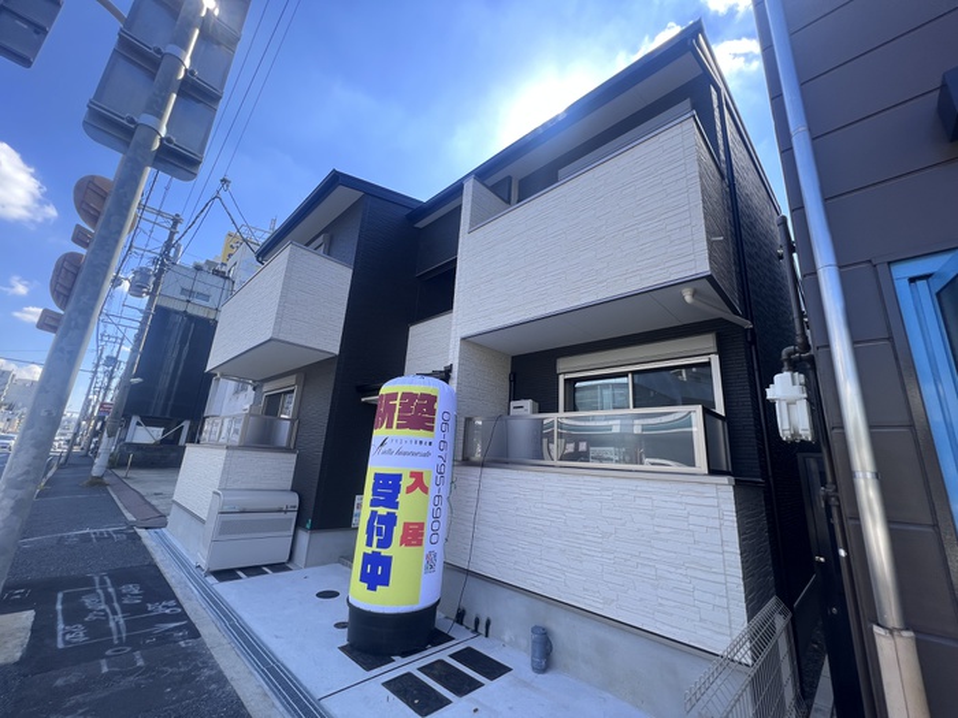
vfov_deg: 89.9
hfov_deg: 106.2
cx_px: 479
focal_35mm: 13
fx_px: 360
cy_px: 359
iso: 32
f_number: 1.8
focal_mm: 1.57
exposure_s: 1/428
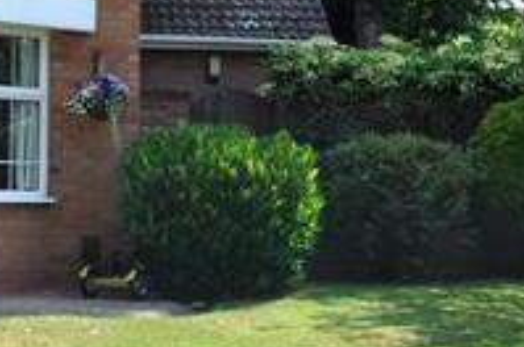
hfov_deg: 16.8
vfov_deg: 11.2
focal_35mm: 121
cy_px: 12
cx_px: 87
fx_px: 1753
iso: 200
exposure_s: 1/100
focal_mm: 25
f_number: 10
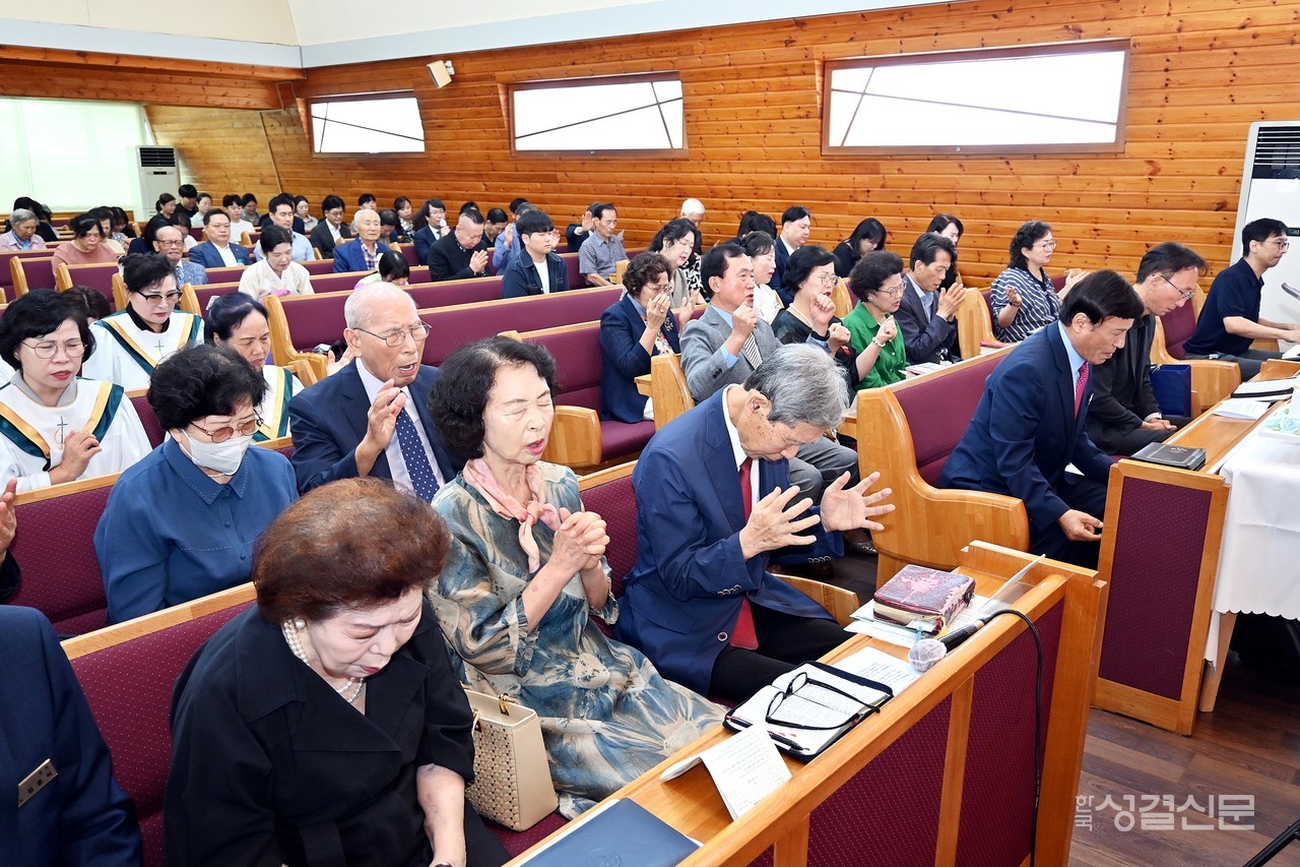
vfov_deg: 45.7
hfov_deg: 64.6
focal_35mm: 28
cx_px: 650
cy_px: 434
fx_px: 1029
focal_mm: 19
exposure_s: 1/60
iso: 640
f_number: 4
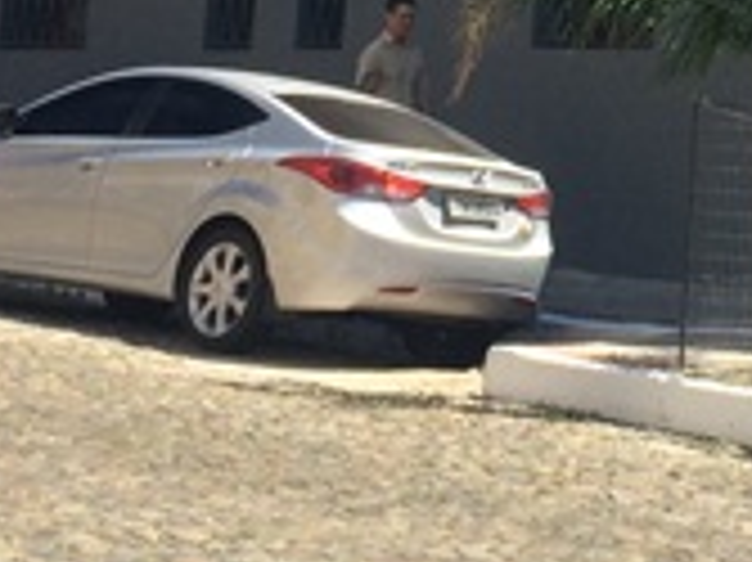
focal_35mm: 139
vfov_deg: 10.0
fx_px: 3017
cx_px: 950
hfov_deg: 13.7
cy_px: -468
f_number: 2.2
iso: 32
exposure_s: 1/1466
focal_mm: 4.15
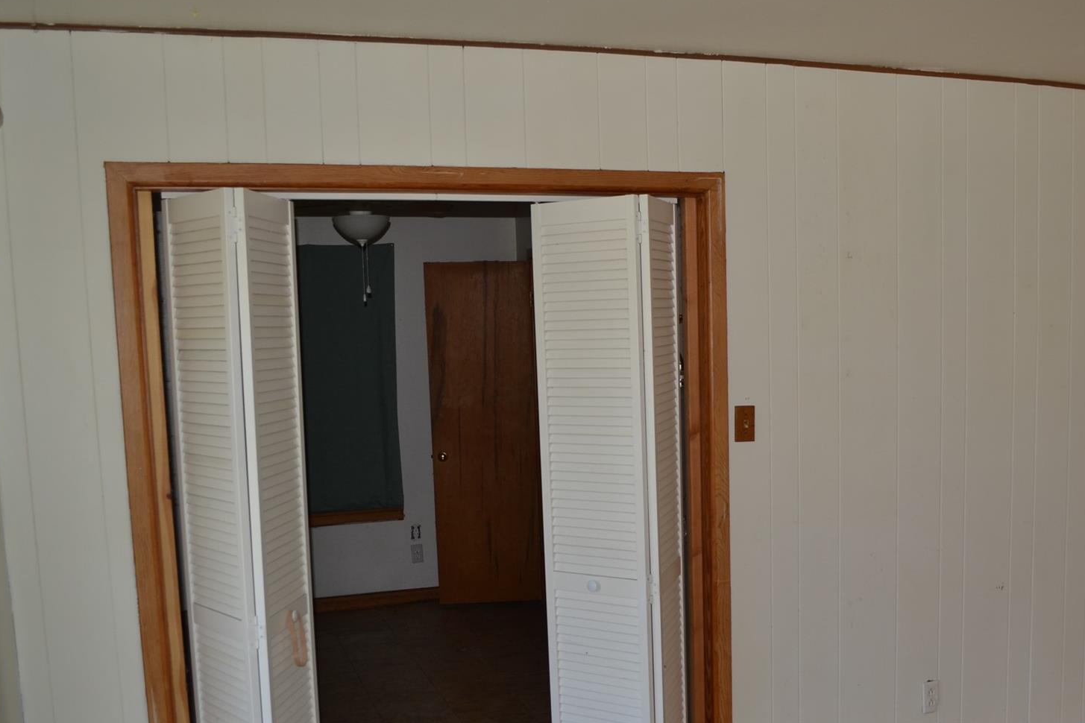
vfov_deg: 34.8
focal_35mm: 38
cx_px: 673
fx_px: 1145
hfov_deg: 50.2
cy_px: 475
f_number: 3.5
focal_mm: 18
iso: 100
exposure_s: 1/60
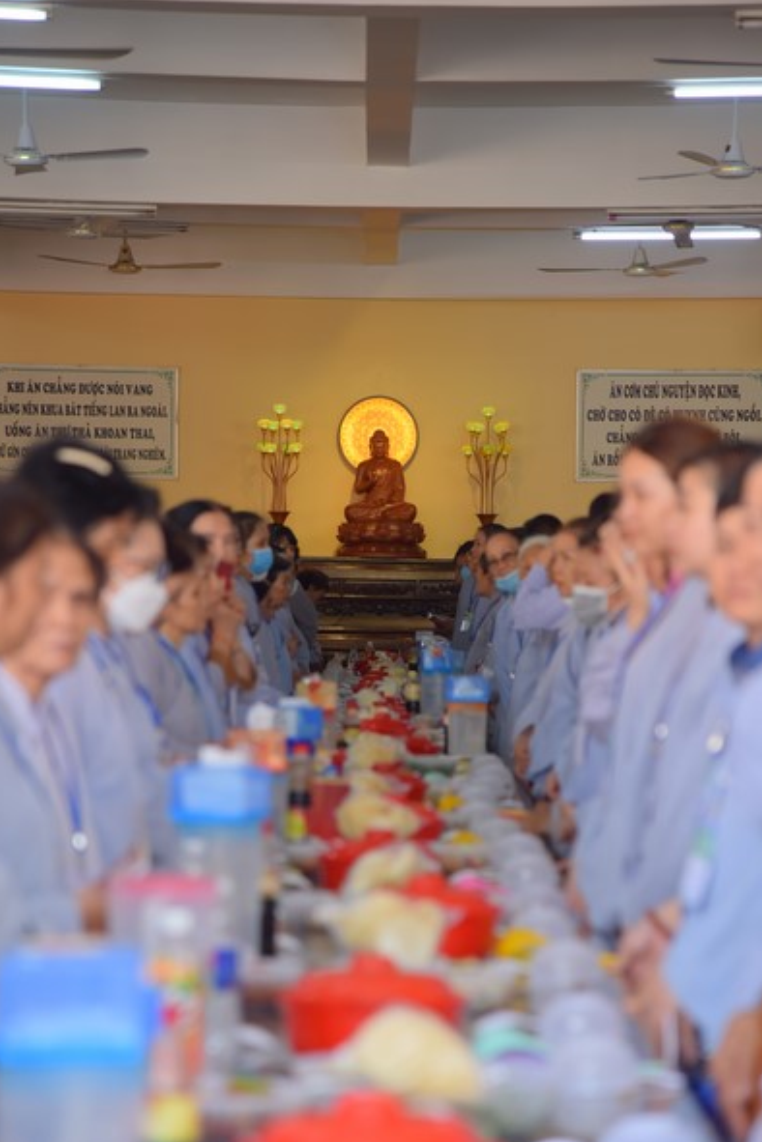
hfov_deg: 10.4
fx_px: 4191
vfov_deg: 15.5
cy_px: 620
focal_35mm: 132
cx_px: 376
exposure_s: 1/80
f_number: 4
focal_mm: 120
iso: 400
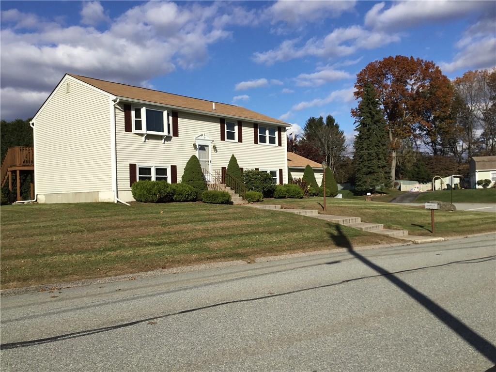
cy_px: 186
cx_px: 248
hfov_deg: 58.4
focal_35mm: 31
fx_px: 444
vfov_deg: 45.4
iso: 25
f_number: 2.4
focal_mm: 3.3
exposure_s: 1/2469
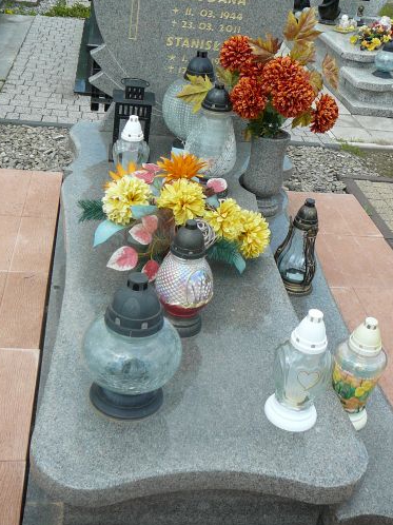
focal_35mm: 45
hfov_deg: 32.2
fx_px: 682
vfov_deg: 41.8
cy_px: 202
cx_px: 191
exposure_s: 1/500
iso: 80
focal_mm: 5.2
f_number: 2.8
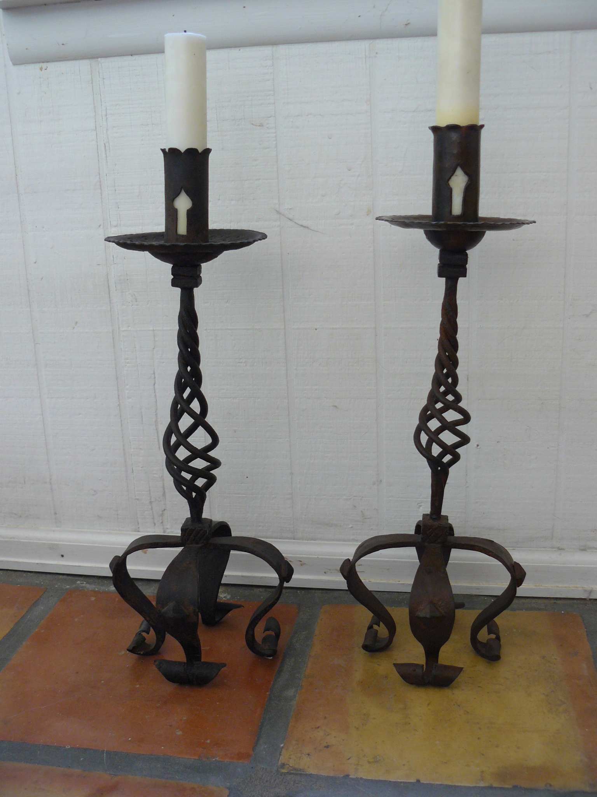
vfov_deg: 51.4
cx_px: 298
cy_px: 398
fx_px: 828
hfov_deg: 39.7
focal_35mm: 36
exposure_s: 1/30
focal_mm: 6
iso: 125
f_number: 2.8
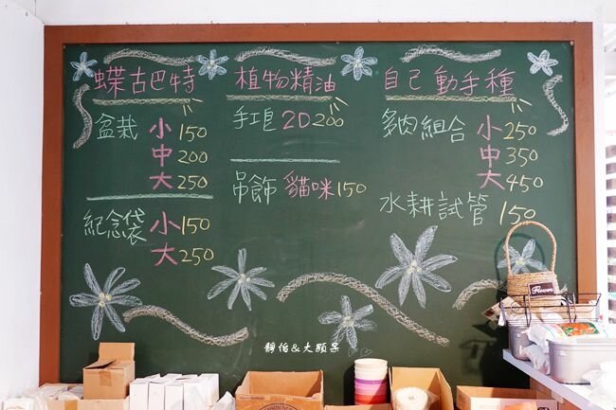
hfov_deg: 47.4
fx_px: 701
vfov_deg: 32.6
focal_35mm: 41
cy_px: 205
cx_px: 308
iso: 800
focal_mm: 15.28
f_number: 4
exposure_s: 1/10
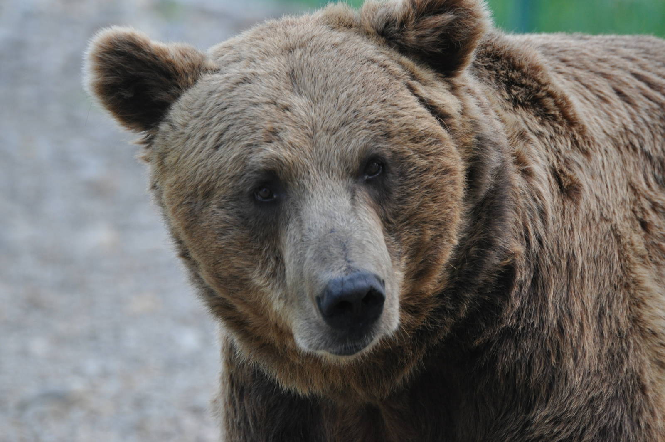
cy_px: 221
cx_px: 332
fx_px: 6919
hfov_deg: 5.5
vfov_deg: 3.7
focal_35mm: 375
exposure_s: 1/500
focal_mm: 250
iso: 800
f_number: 5.6
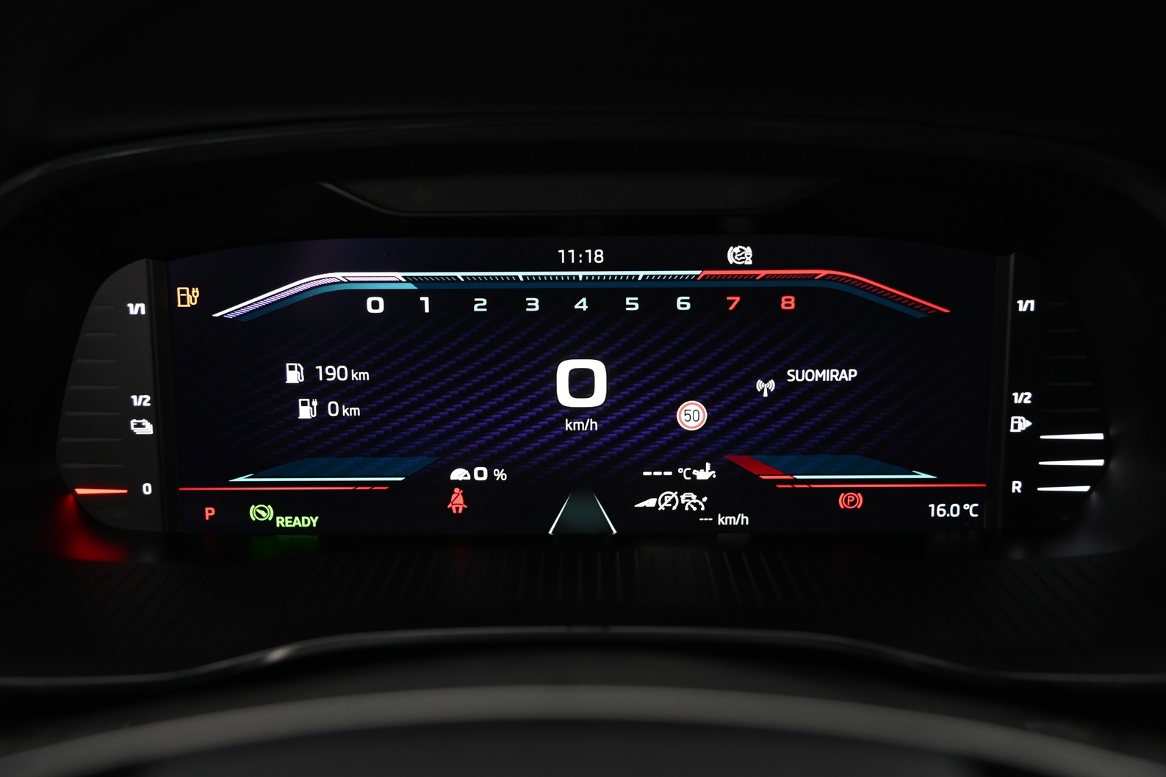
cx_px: 576
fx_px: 1457
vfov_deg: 29.9
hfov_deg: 43.6
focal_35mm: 45
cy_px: 389
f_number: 4
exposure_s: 1/20
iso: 2000
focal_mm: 44
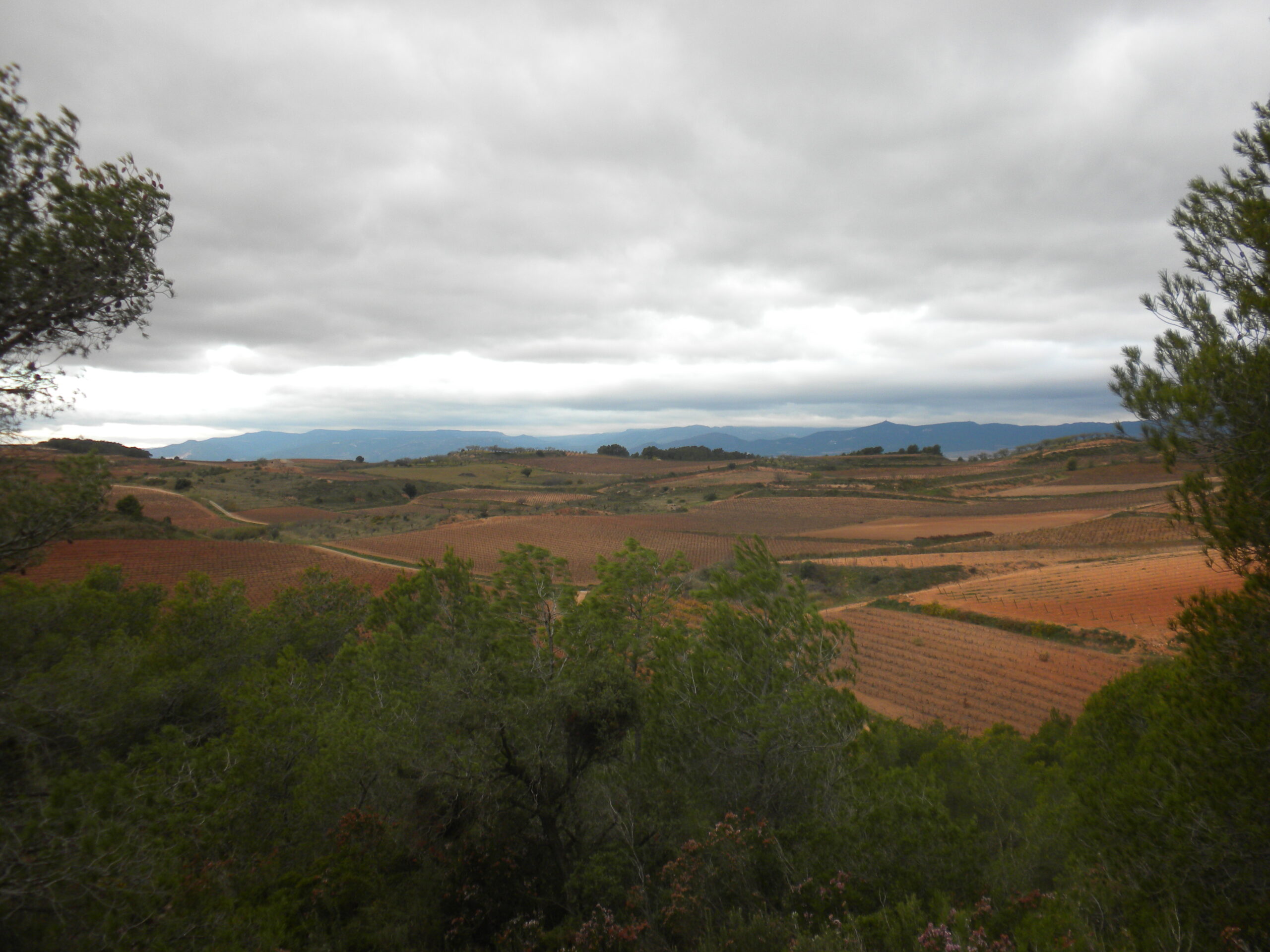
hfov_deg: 50.1
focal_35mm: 37
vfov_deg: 38.7
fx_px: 1357
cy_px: 476
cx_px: 635
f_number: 3.5
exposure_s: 1/131
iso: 64
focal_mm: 6.6
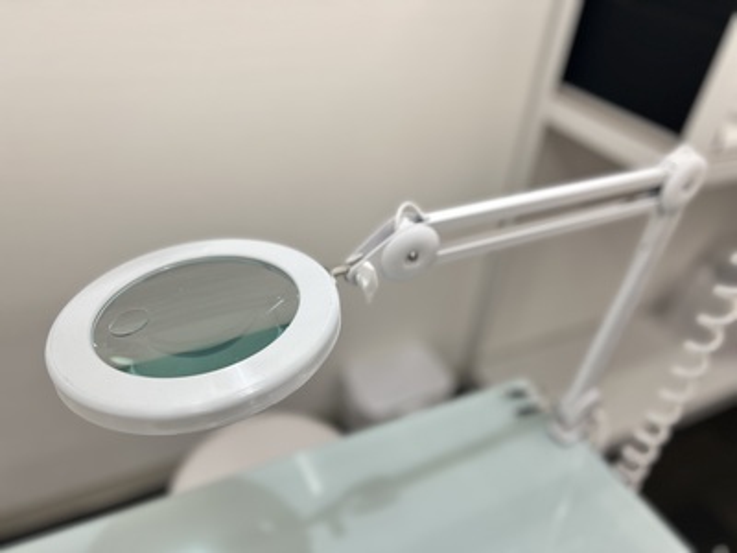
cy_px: 276
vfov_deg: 53.1
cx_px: 368
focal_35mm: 26
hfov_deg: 67.3
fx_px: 554
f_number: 1.5
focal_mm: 5.7
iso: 32
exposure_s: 1/131
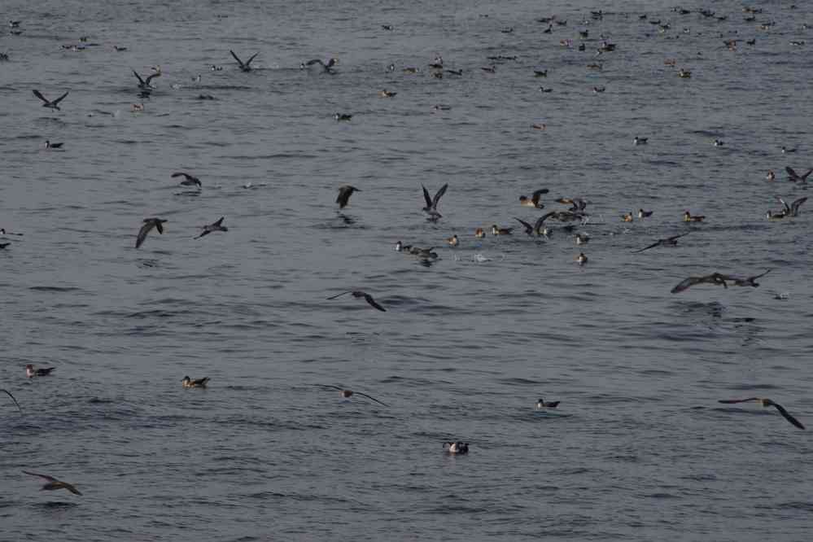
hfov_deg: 4.6
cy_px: 271
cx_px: 406
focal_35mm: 450
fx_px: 10162
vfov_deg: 3.1
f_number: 9
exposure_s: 1/320
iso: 400
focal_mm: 300
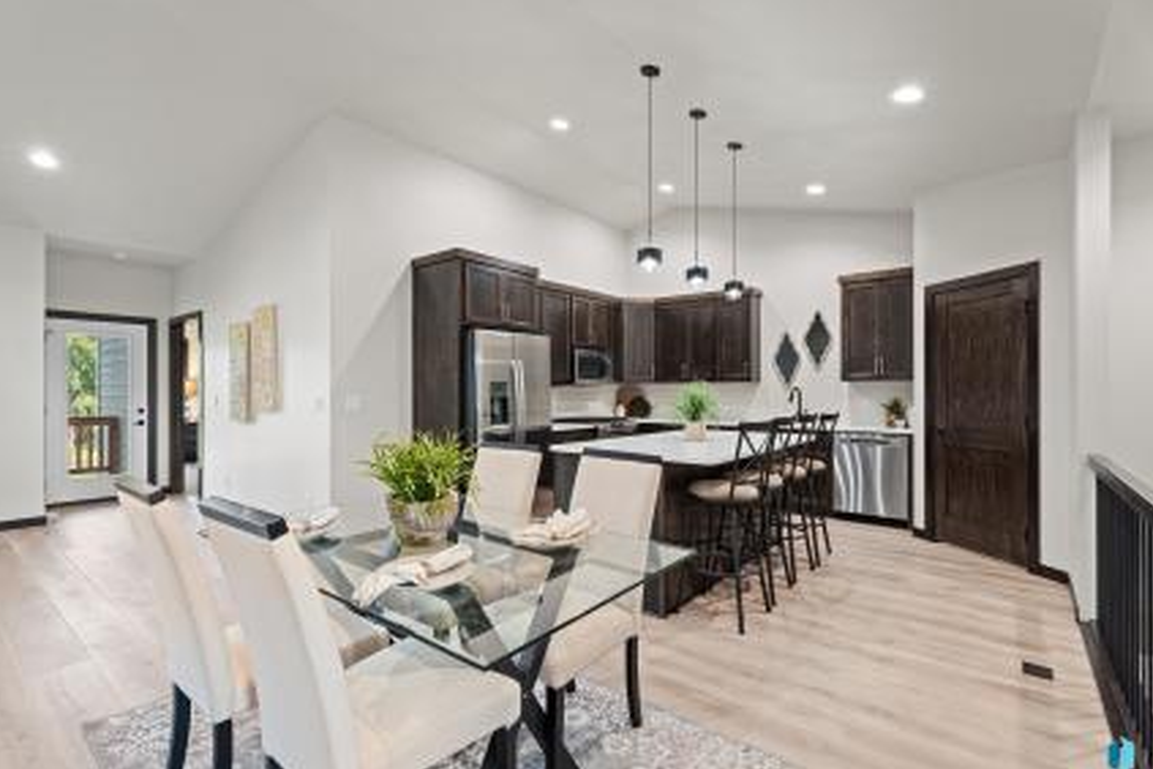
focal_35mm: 17
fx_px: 544
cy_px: 398
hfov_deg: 93.2
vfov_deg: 70.4
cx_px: 547
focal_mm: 16
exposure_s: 1
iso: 250
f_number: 9
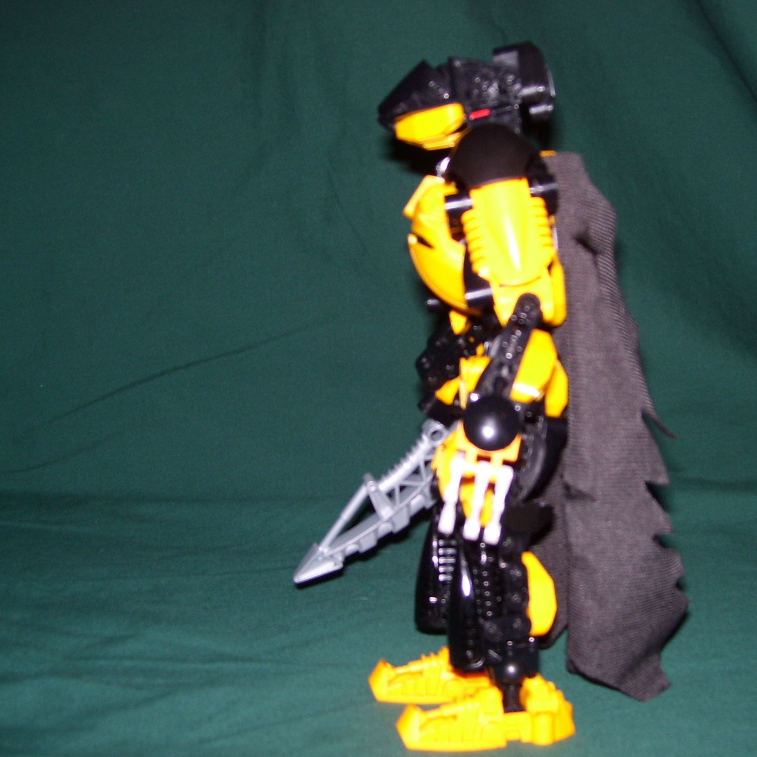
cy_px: 383
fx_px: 1064
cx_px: 447
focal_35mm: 43
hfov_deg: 39.0
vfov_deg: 39.2
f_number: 2.7
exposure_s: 1/60
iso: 80
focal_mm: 6
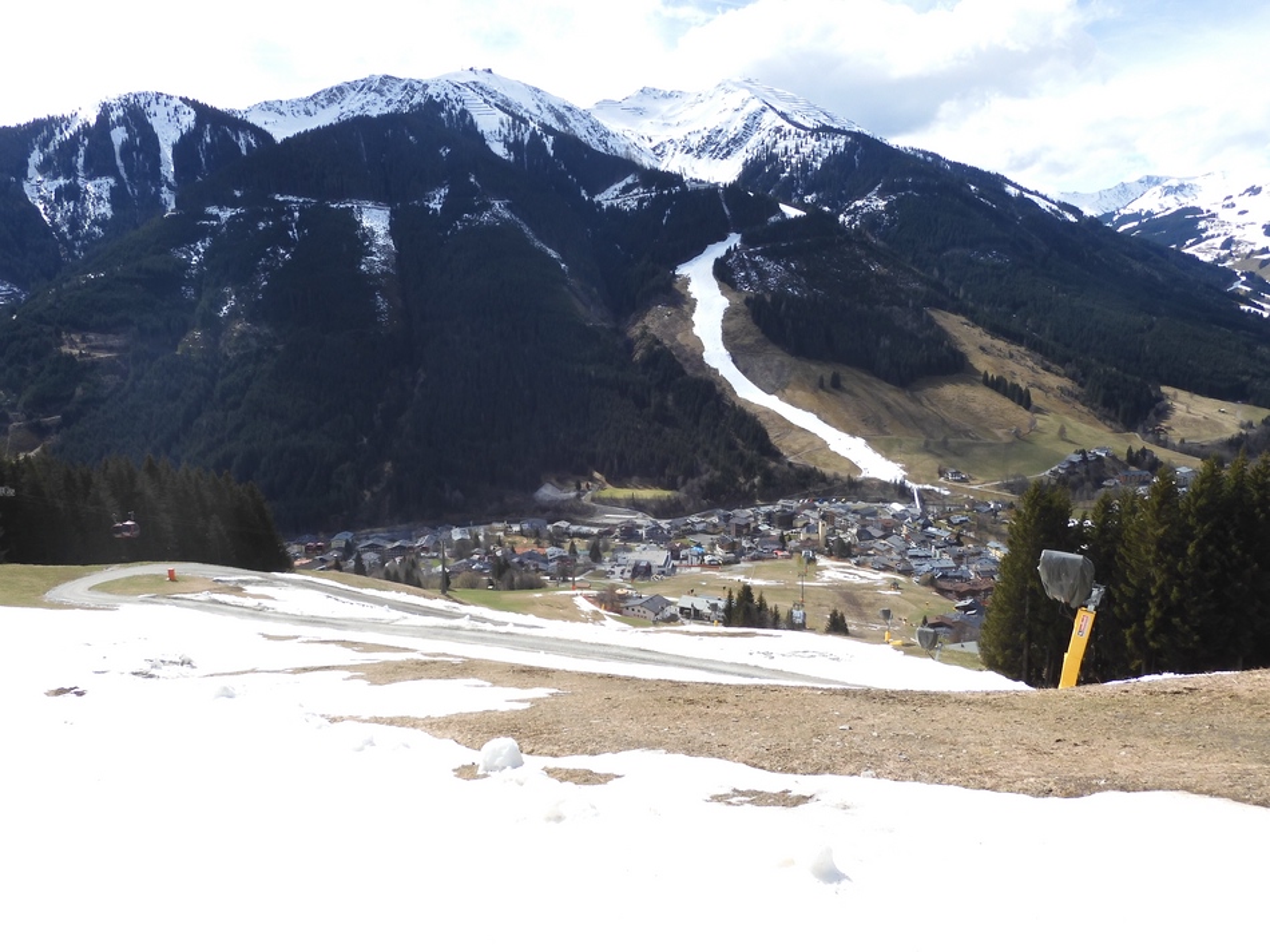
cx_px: 635
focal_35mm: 24
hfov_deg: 71.6
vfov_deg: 56.8
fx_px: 880
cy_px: 476
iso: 100
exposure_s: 1/1250
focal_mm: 4.3
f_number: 3.4
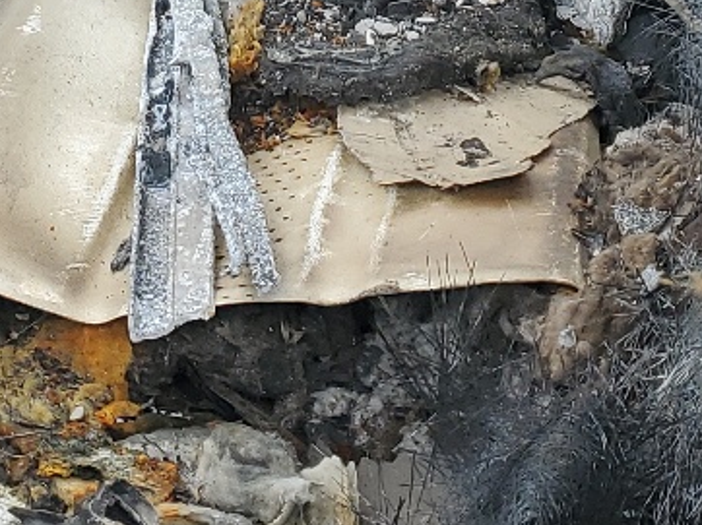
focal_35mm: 115
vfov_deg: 12.0
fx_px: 2331
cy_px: -351
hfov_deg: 17.1
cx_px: 209
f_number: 1.5
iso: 50
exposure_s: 1/250
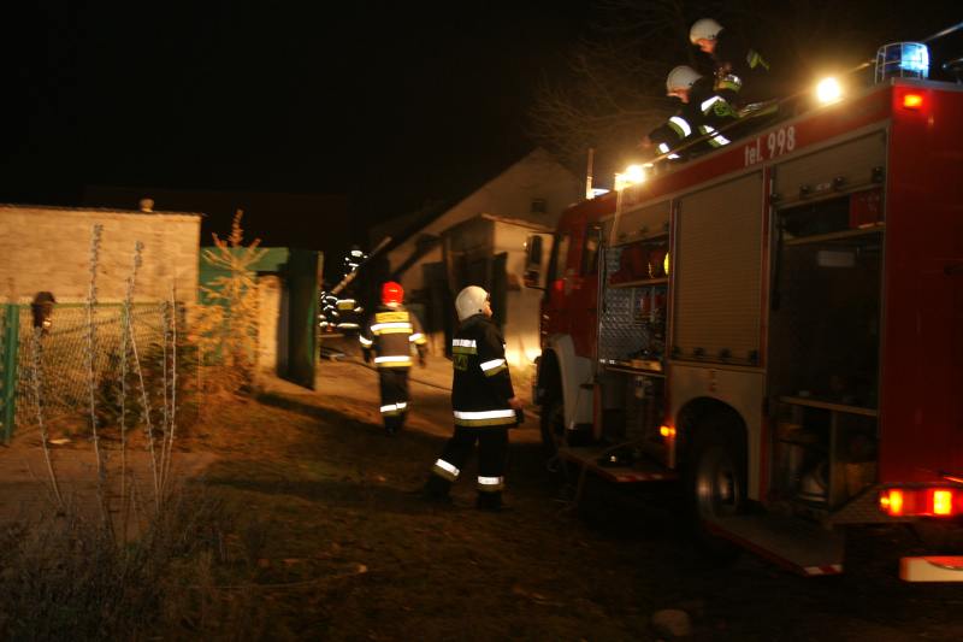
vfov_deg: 40.0
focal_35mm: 33
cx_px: 482
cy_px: 321
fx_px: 883
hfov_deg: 57.2
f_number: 2.8
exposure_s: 1/20
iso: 800
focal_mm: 22
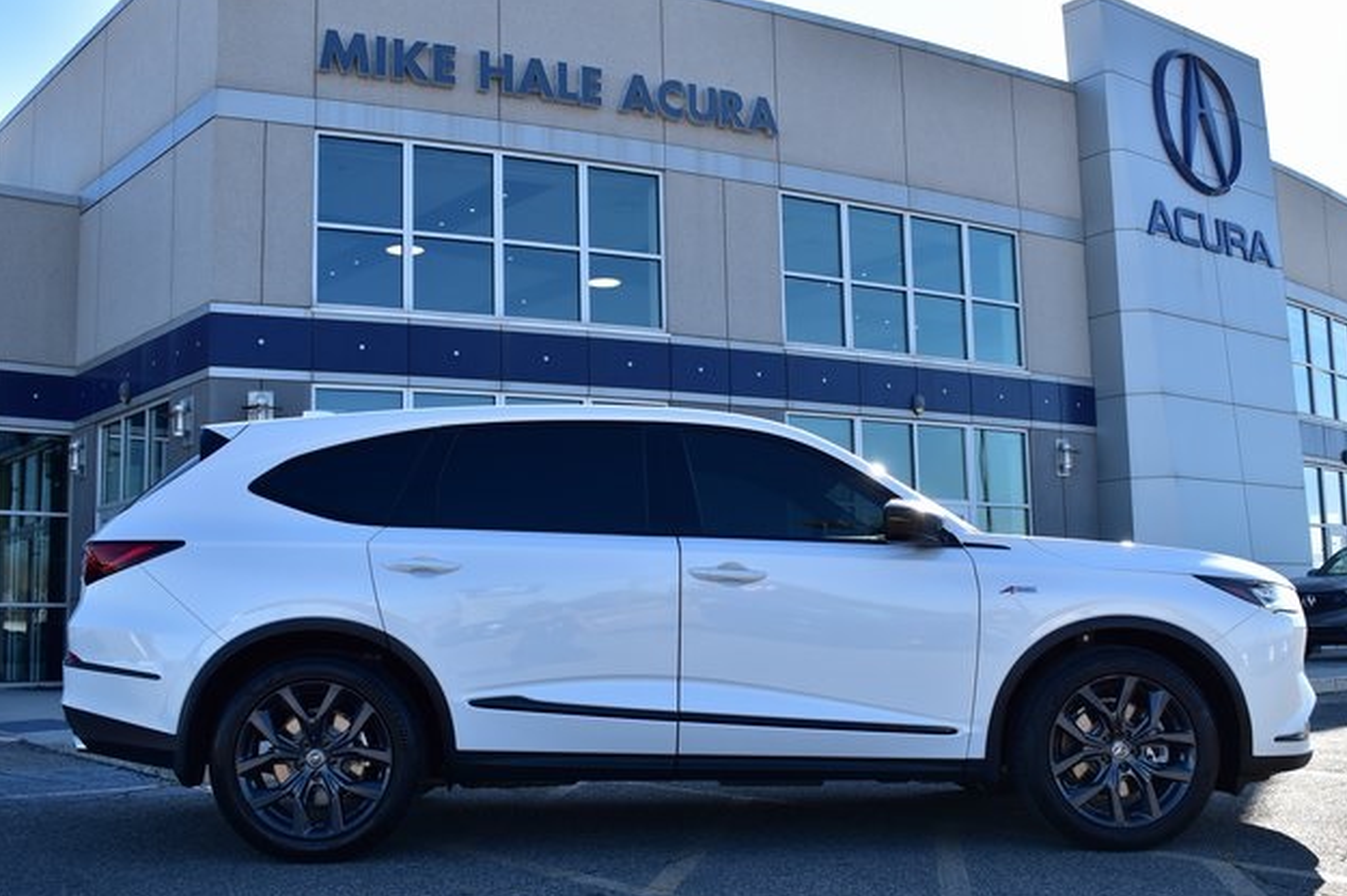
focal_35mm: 40
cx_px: 683
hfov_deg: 48.5
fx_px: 1496
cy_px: 450
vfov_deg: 33.4
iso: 100
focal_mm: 26
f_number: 7.1
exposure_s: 1/200
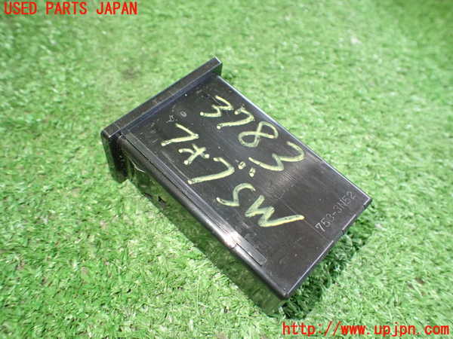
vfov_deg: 46.8
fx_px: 393
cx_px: 226
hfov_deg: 60.0
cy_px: 170
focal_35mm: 30
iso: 800
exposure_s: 1/60
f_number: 2.3
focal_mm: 5.4
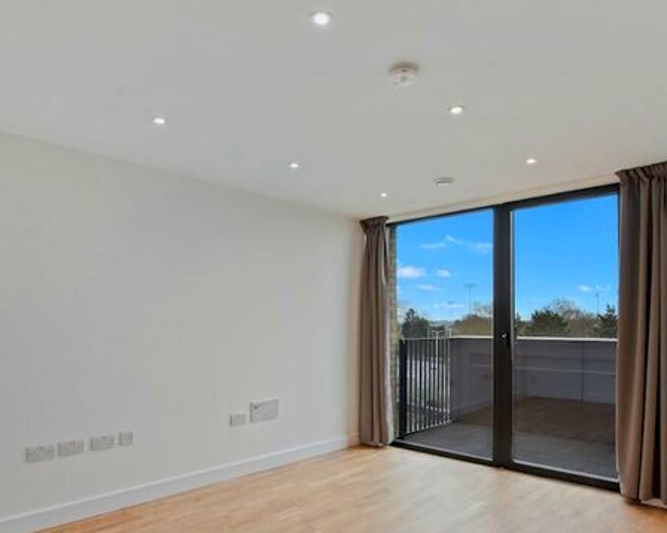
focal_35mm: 22
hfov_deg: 75.1
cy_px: 346
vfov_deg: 61.9
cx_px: 342
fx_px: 434
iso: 160
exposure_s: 1/13
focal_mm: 10
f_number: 8
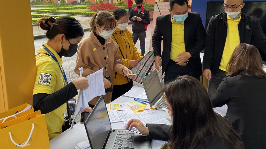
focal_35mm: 35
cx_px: 141
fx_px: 247
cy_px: 50
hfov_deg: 56.6
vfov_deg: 33.4
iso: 100
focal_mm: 5.1
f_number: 1.6
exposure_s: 1/121
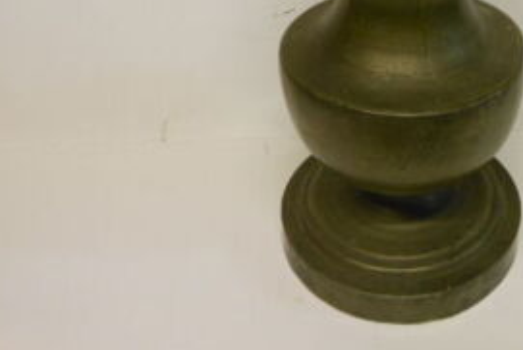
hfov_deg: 41.0
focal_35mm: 46
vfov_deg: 28.0
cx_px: 417
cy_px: 23
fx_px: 669
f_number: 3.2
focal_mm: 4.5
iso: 400
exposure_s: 1/25
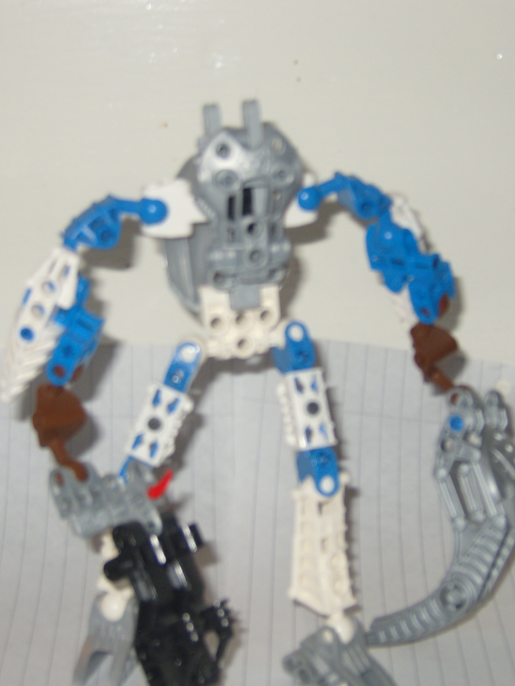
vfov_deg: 27.0
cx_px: 268
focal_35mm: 72
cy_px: 341
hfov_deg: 20.4
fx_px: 1428
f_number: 3.5
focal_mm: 11
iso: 100
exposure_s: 1/45
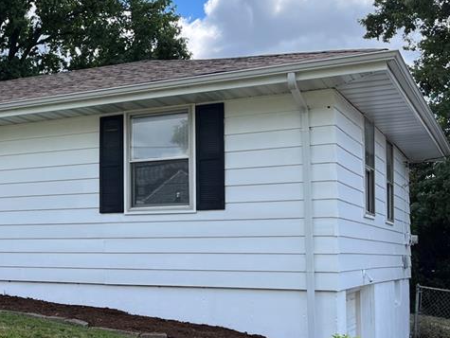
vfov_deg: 26.1
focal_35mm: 56
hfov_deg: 31.6
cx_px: -4
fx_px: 729
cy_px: 209
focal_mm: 5.1
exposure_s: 1/1339
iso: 50
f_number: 1.6
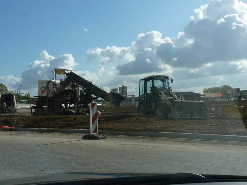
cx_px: 124
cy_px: 92
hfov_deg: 46.8
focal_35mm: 40
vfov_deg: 36.0
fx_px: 285
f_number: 5.6
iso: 80
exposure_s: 1/400
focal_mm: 7.1
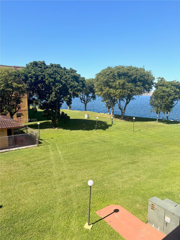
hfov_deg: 53.1
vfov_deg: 67.3
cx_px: 90
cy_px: 120
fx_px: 180
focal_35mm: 26
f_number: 1.6
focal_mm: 5.96
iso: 50
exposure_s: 1/2639
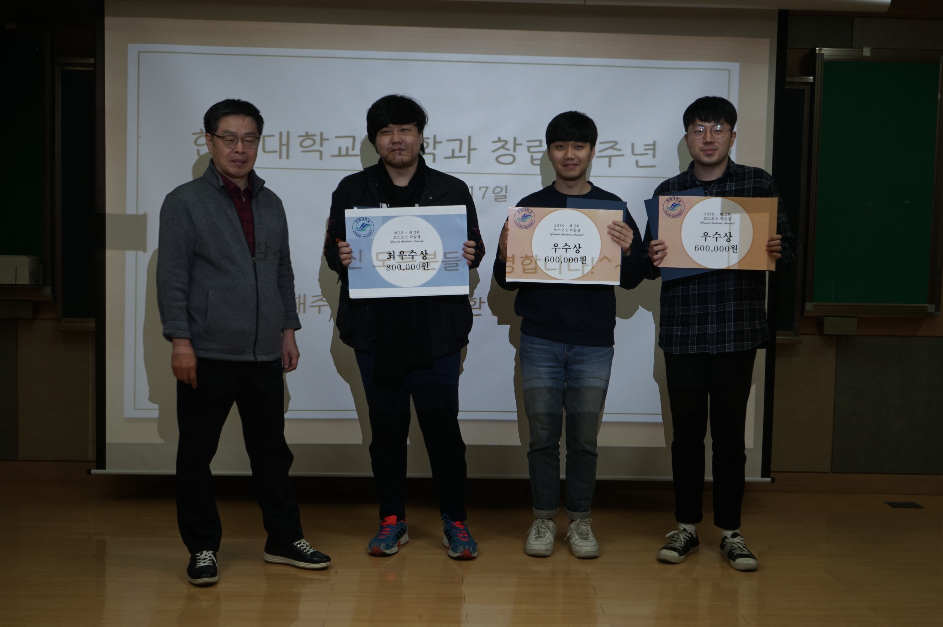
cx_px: 472
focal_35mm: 43
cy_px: 314
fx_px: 1125
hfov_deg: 45.5
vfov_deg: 31.1
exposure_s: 1/25
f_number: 20
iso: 800
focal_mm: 43
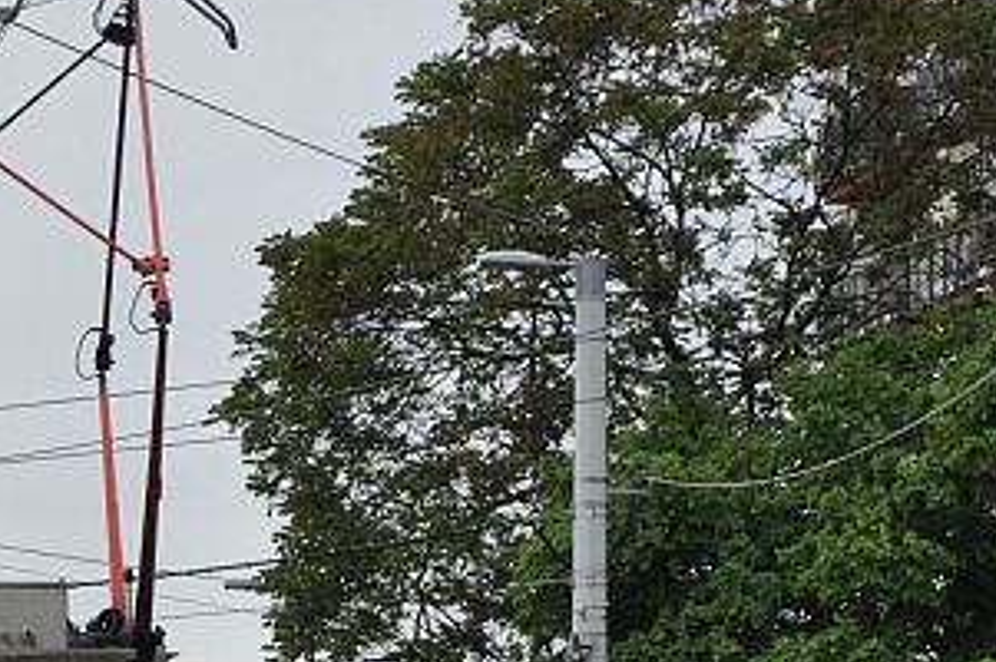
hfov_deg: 6.2
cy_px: 705
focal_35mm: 331
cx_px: 126
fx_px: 9148
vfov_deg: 4.1
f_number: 5.3
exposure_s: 1/500
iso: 1000
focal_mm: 62
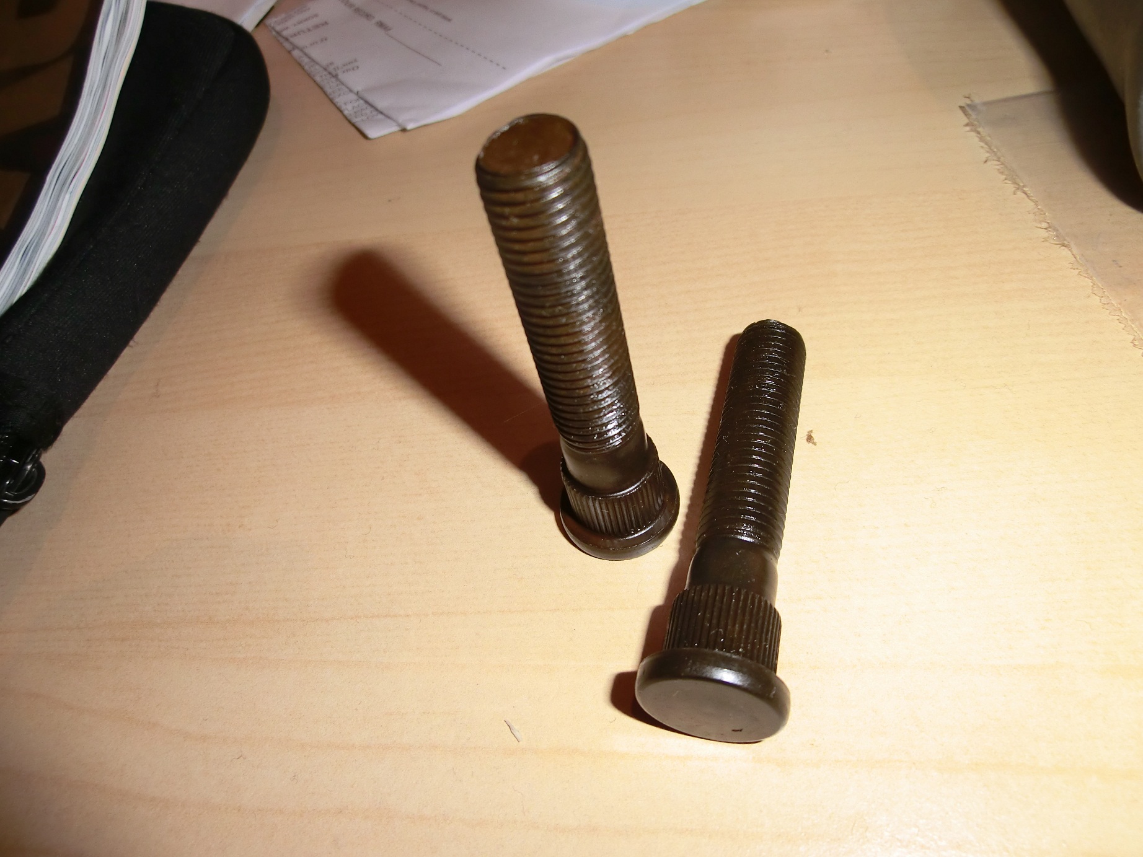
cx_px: 572
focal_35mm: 24
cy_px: 428
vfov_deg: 56.8
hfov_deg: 71.6
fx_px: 792
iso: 100
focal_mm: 4.24
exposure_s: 1/30
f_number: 3
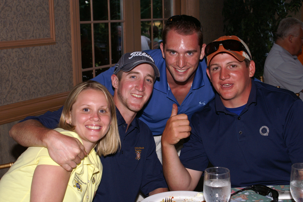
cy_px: 102
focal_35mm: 61
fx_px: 513
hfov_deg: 32.9
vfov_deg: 22.3
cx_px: 152
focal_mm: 40
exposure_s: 1/80
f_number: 5.6
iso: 400
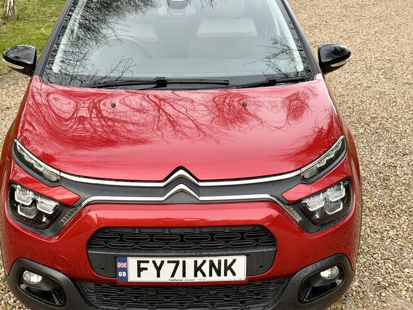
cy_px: 162
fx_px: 704
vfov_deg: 24.8
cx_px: 191
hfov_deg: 32.7
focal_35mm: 59
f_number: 1.78
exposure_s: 1/375
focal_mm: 6.76
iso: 80
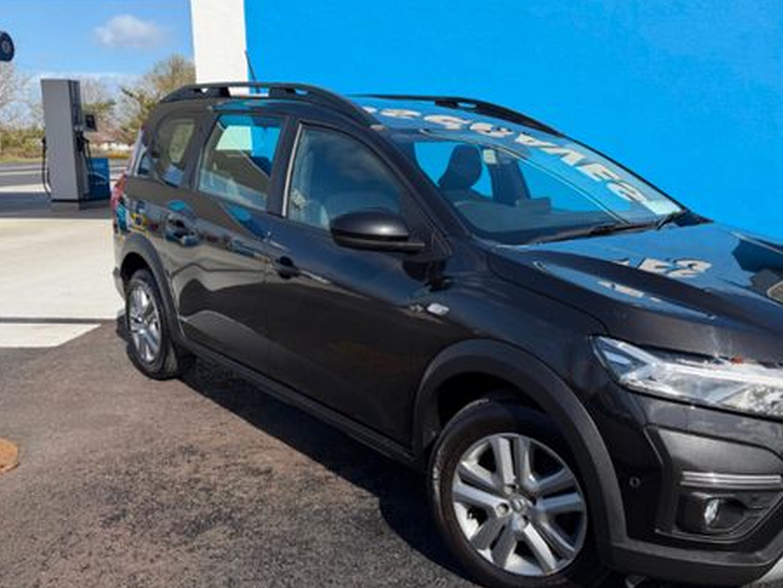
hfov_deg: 55.8
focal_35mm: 32
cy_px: 271
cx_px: 512
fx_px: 724
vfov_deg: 44.2
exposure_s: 1/5319
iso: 80
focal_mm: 6.76
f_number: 1.78
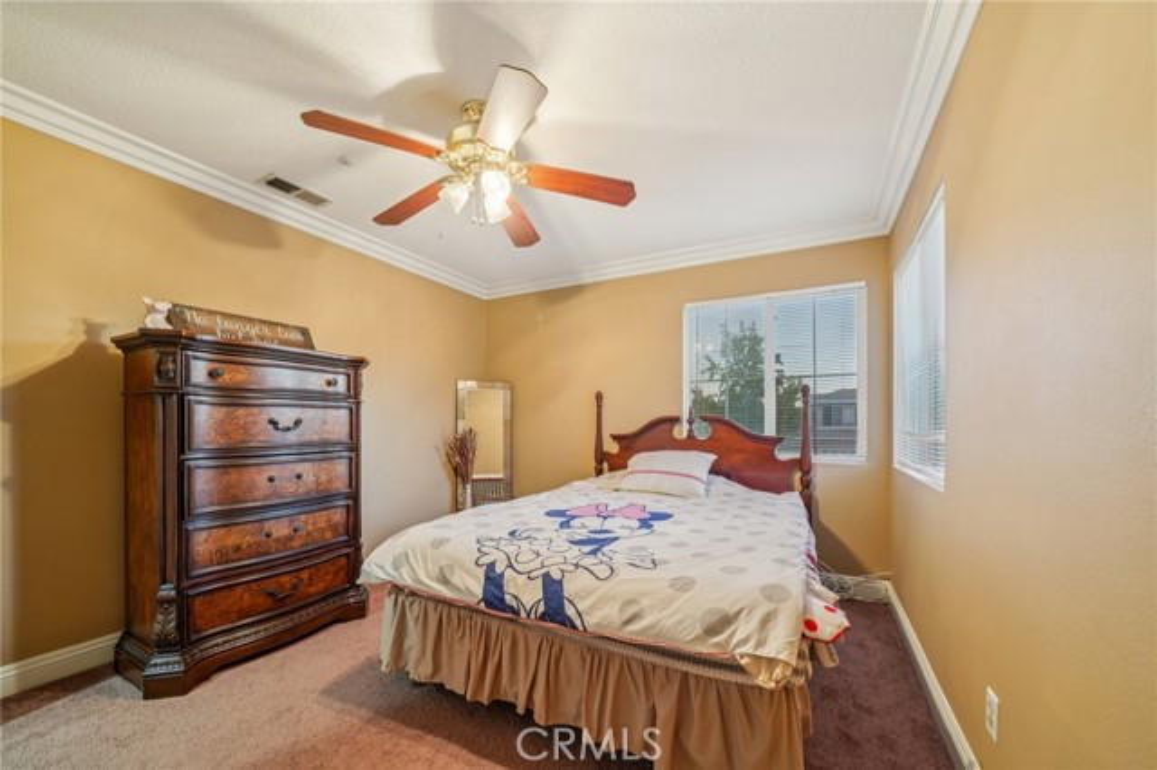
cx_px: 578
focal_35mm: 13
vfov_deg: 85.4
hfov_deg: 108.4
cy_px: 385
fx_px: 418
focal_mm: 13
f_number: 8
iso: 400
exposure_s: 1/3.33
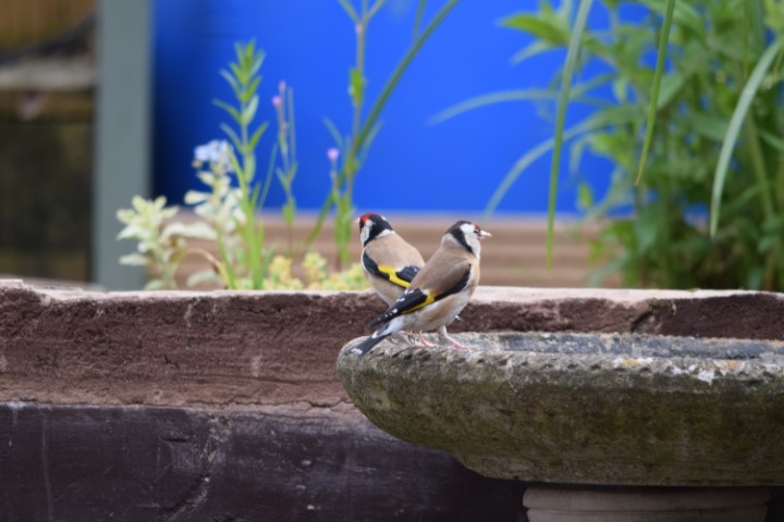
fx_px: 14699
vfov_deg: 2.0
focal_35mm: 675
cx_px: 392
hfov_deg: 3.1
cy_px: 261
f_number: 6.3
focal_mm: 450
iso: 450
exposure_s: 1/250
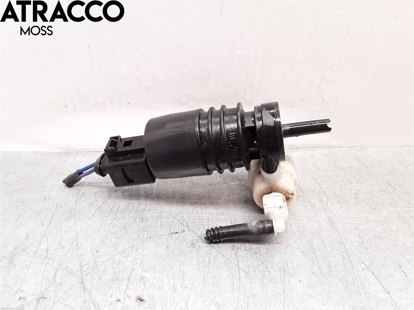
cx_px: 207
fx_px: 335
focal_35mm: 28
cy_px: 155
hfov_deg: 63.4
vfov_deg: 49.7
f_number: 1.9
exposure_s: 1/50
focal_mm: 2.91
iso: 100
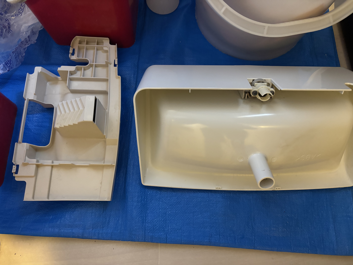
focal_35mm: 26
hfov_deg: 67.3
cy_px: 132
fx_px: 265
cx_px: 176
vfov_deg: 53.1
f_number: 1.6
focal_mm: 5.96
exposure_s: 1/33
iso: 640
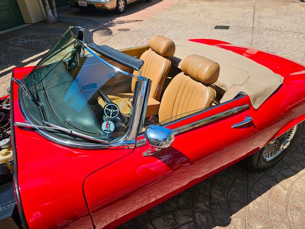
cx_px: 152
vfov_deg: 58.9
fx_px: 203
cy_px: 114
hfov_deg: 73.9
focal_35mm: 23
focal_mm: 6.3
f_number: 1.7
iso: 10
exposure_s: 1/823
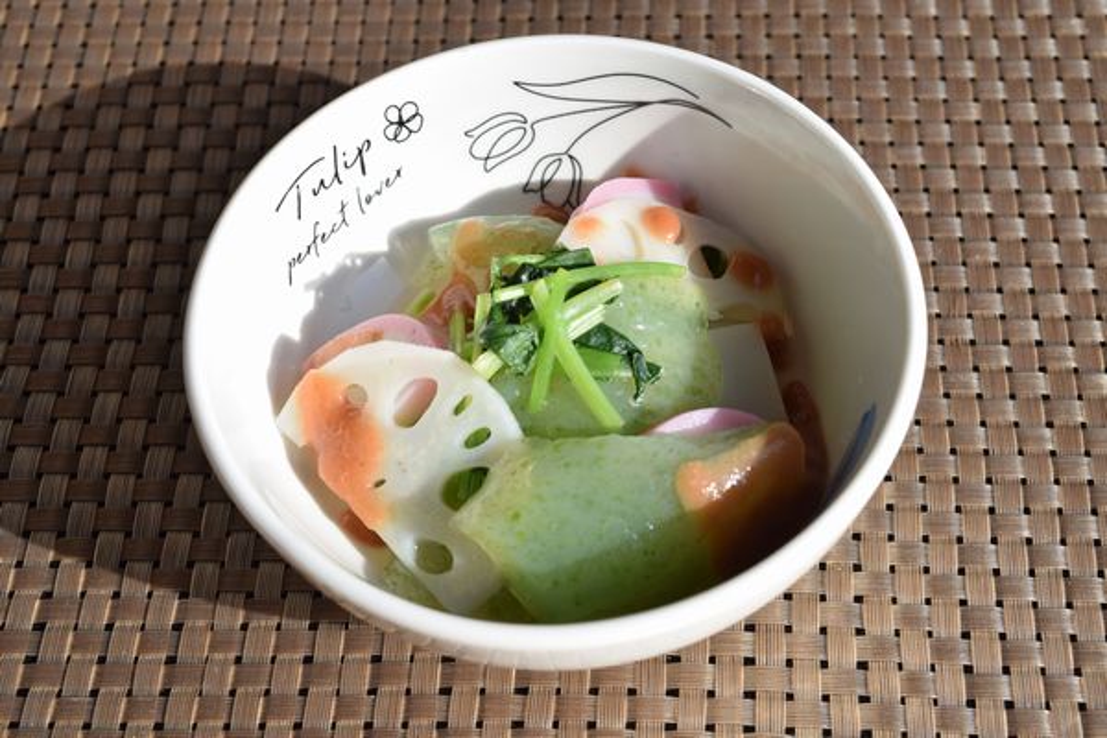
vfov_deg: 22.6
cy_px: 369
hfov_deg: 33.4
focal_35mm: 60
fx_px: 1845
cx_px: 554
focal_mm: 40
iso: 100
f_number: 8
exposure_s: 1/250
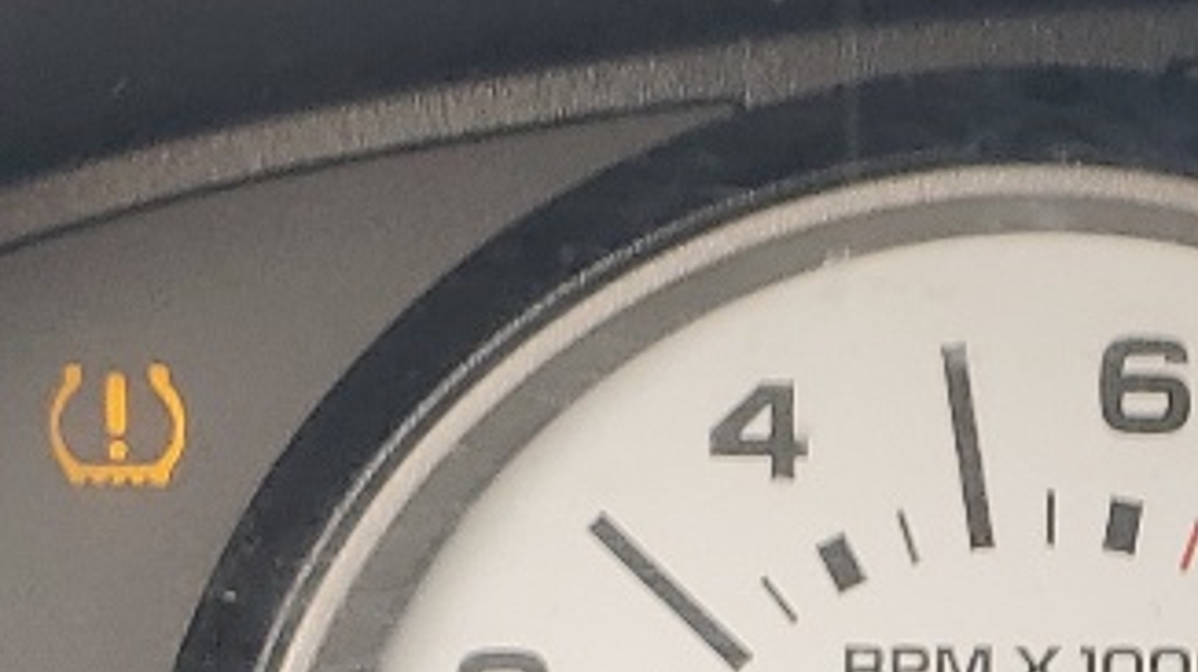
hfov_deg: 14.9
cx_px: 1470
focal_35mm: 139
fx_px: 4413
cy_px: 1135
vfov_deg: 8.4
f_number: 1.5
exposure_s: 1/204
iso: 50
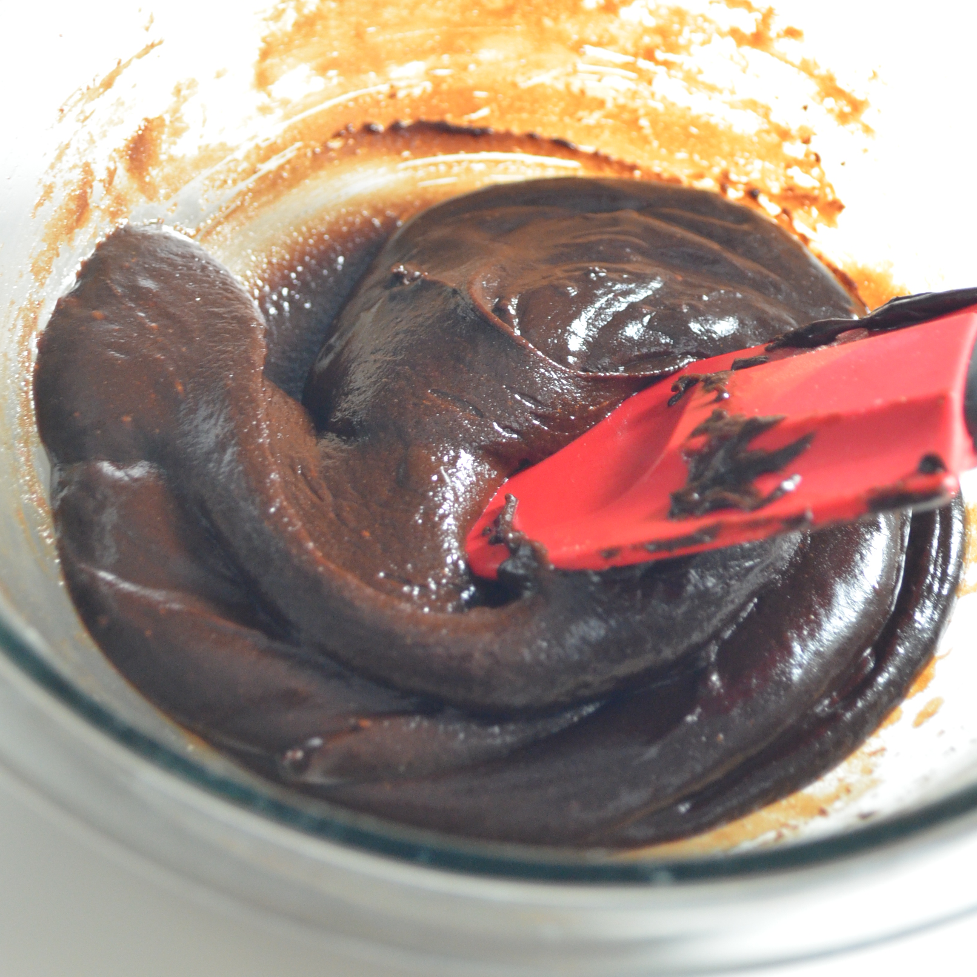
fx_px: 2235
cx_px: 483
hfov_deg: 24.7
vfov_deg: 24.5
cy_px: 332
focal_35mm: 70
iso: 1600
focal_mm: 36
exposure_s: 1/15
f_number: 5
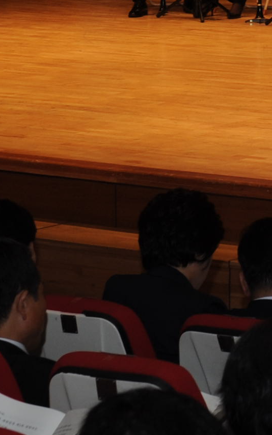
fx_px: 2407
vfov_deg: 10.1
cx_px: 671
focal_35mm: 203
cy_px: -165
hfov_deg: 6.2
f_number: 8
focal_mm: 40
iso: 400
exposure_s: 1/80
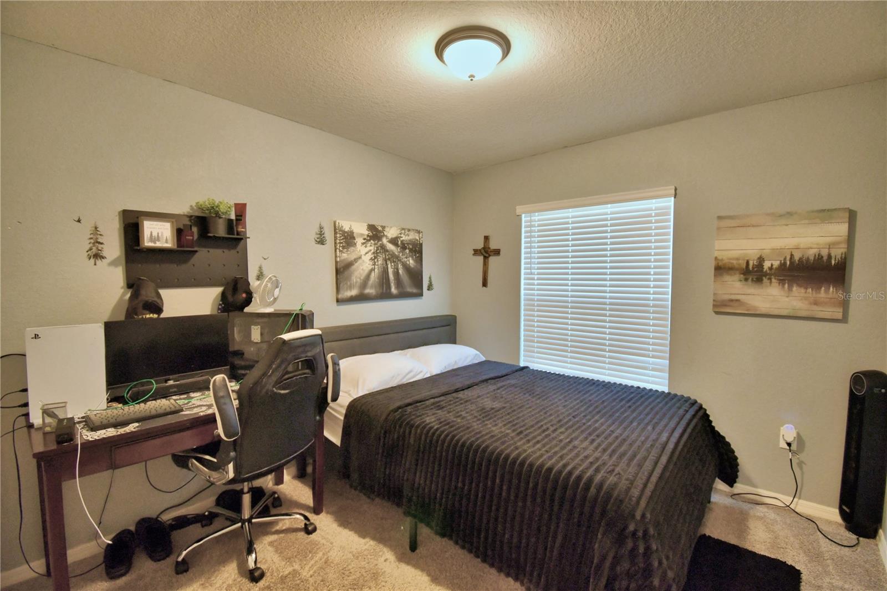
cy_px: 296
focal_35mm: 15
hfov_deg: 100.4
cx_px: 444
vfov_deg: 77.3
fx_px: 369
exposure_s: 1/30
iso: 800
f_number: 4.5
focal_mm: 10
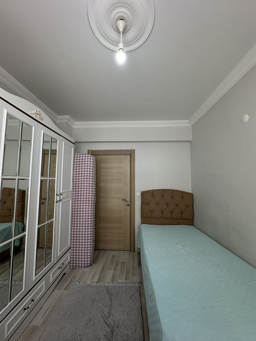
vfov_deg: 102.1
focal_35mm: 14
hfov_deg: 85.7
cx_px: 128
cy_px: 170
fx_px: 138
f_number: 2.2
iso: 80
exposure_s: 1/100
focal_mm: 2.22
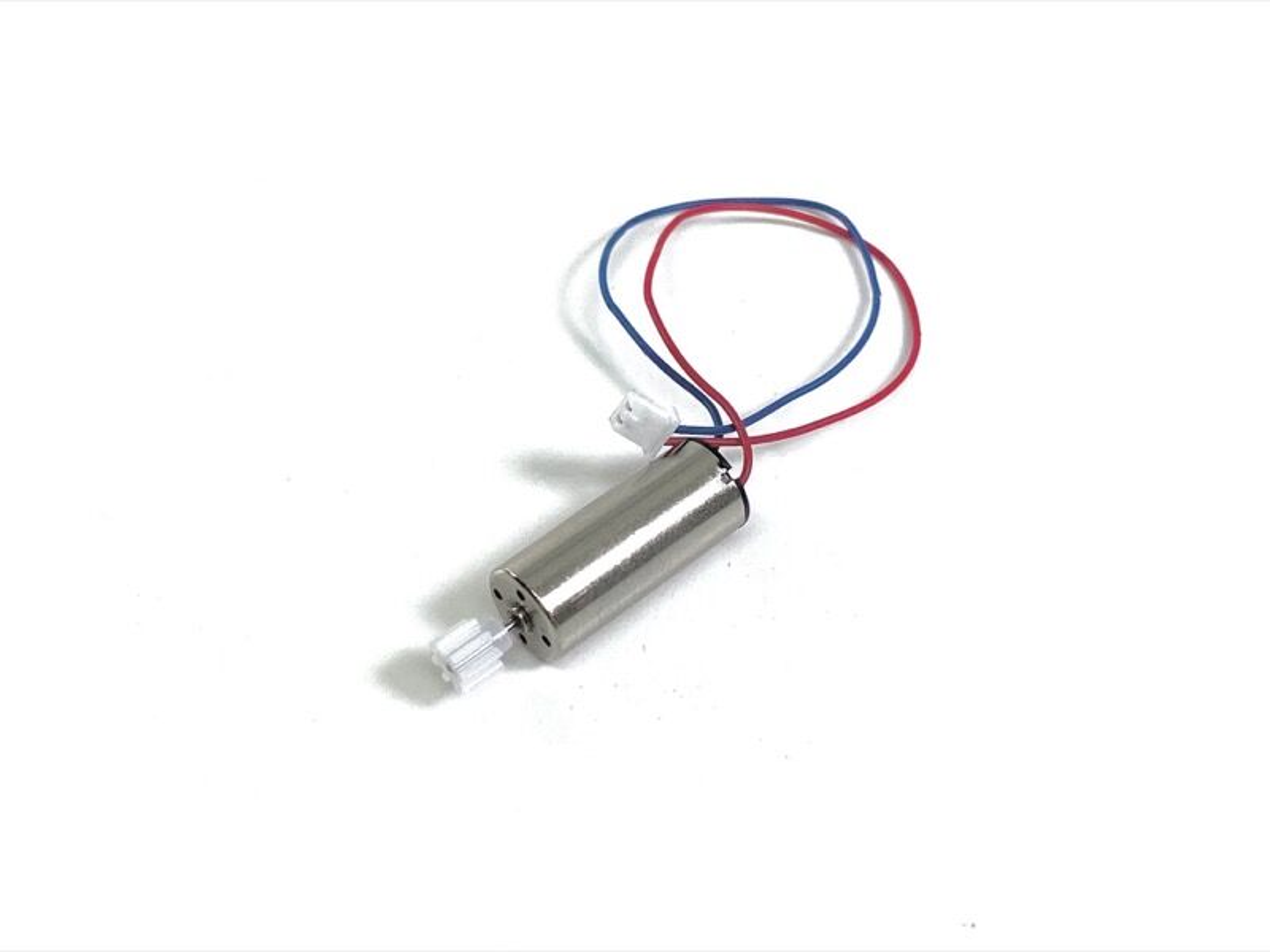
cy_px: 476
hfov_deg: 67.3
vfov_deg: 53.1
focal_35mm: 26
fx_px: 954
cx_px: 635
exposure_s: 1/529
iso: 32
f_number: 1.8
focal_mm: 4.25
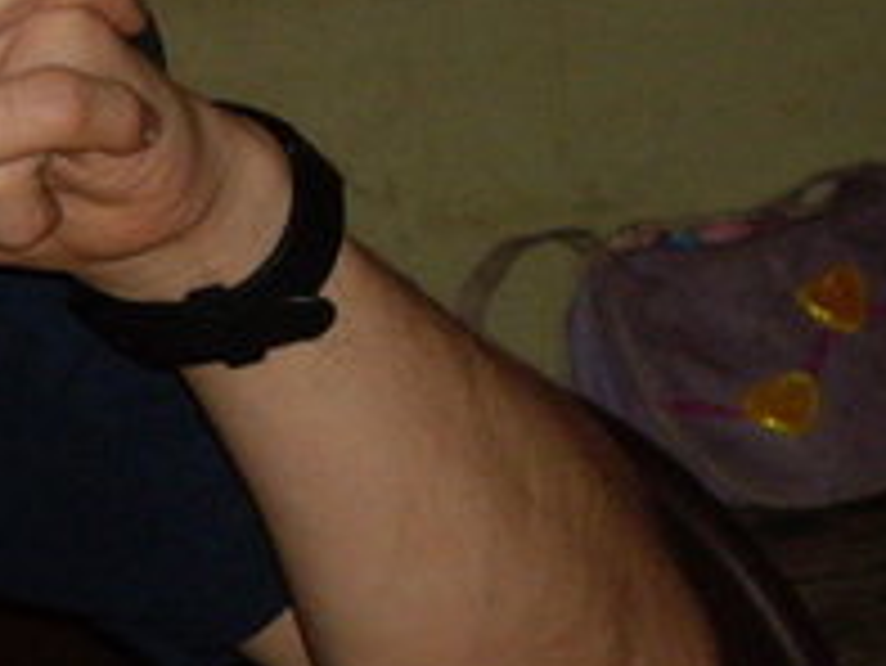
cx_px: -148
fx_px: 9476
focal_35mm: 370
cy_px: 261
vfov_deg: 4.0
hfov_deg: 5.3
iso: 200
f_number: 5.2
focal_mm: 18.6
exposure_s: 1/125
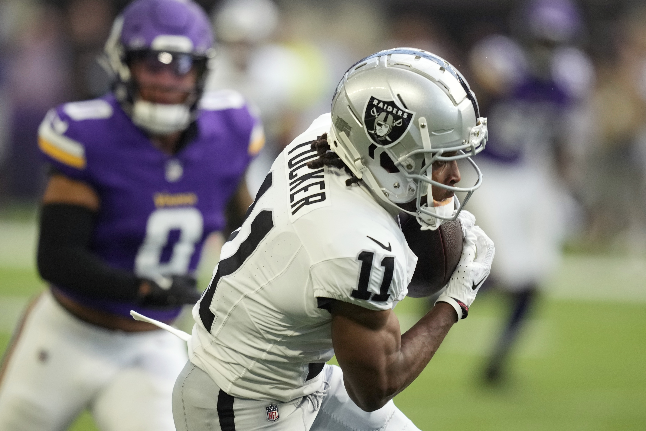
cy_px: 216
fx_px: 10766
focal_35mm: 600
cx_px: 323
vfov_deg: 2.3
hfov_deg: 3.4
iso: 2000
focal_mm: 400
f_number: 2.8
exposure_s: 1/2000
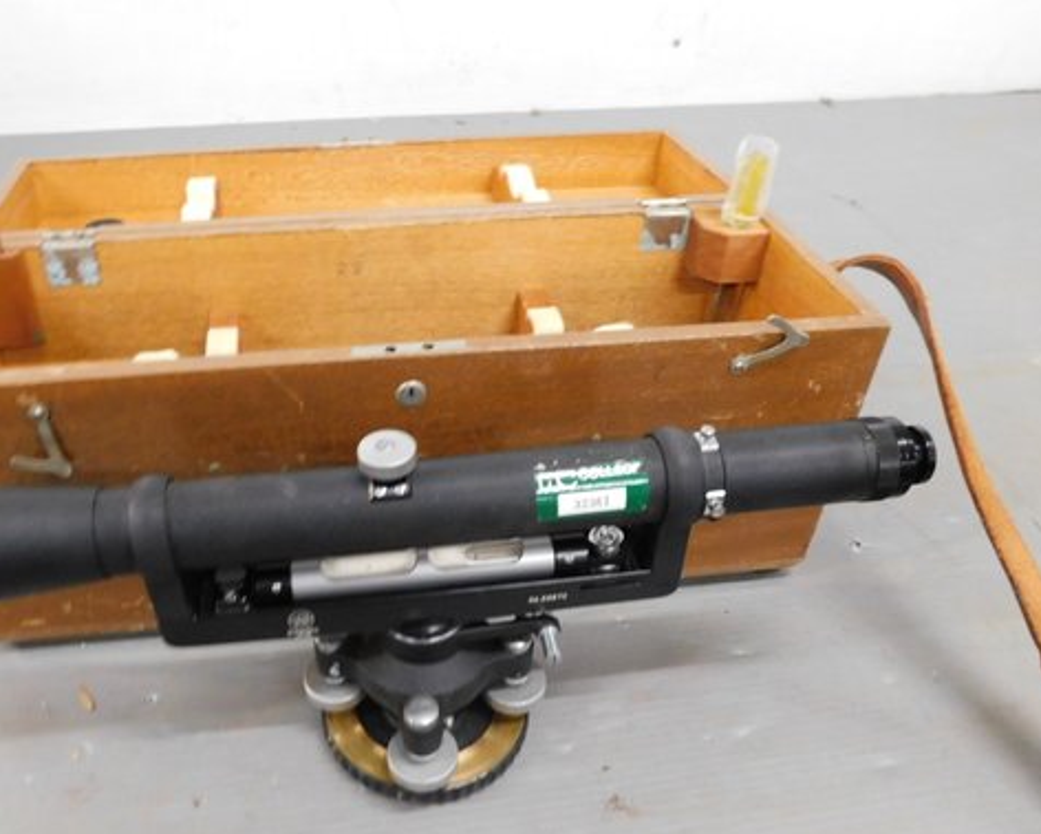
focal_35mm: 30
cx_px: 411
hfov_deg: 58.2
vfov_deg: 48.4
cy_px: 482
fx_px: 925
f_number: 3
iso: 400
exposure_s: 1/13
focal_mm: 4
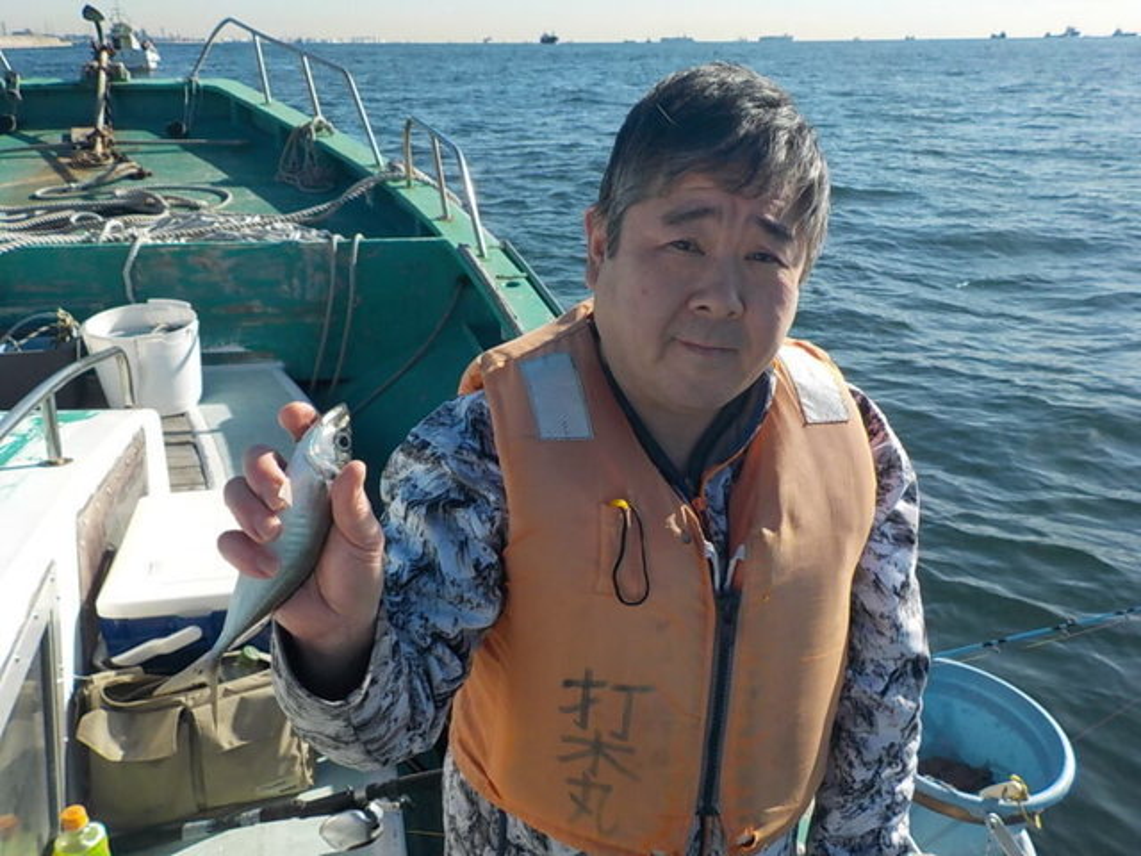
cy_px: 428
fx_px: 989
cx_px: 570
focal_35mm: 30
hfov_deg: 60.0
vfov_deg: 46.8
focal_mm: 4.1
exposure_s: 1/1250
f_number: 3.3
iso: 125
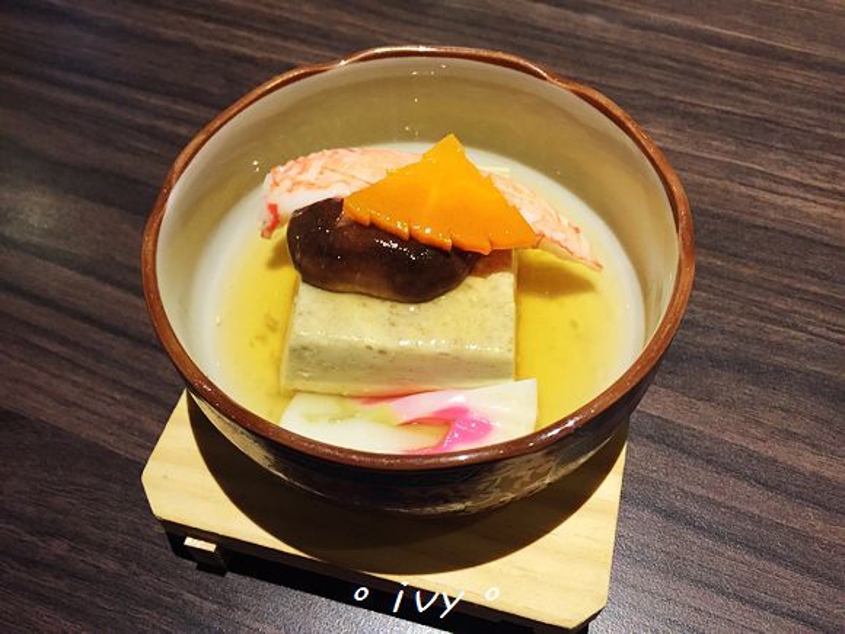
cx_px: 422
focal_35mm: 29
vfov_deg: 48.2
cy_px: 317
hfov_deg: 61.7
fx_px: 708
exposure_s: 1/30
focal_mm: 4.15
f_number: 2.2
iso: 160
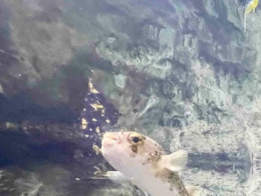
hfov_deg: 37.6
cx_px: 310
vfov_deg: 33.7
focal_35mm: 38
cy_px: 205
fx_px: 286
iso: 1000
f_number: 1.8
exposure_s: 1/50
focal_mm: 1.57
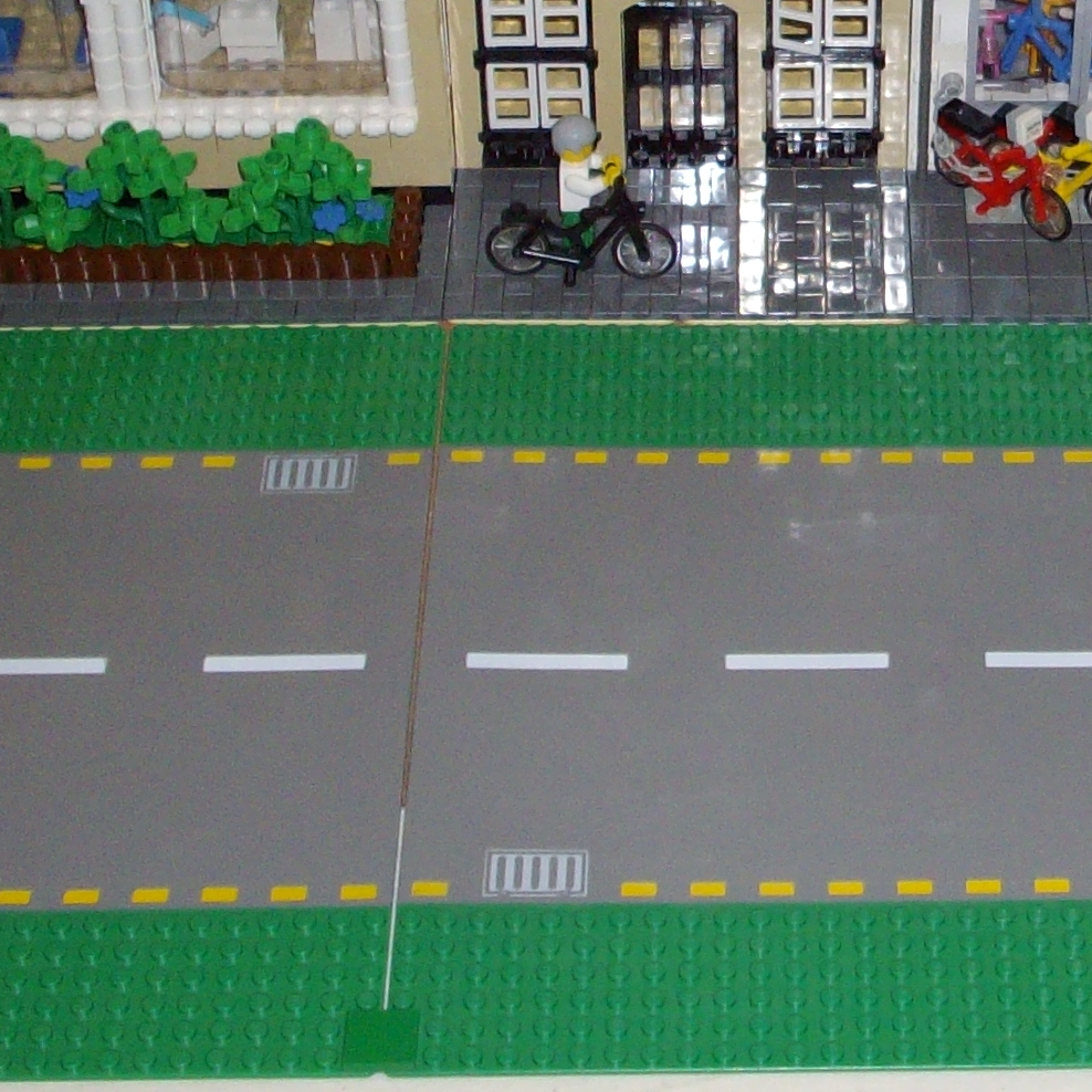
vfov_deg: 15.9
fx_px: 3855
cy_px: 54
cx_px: 1119
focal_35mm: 108
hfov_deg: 15.8
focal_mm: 6.2
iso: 160
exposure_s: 1/50
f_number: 2.8
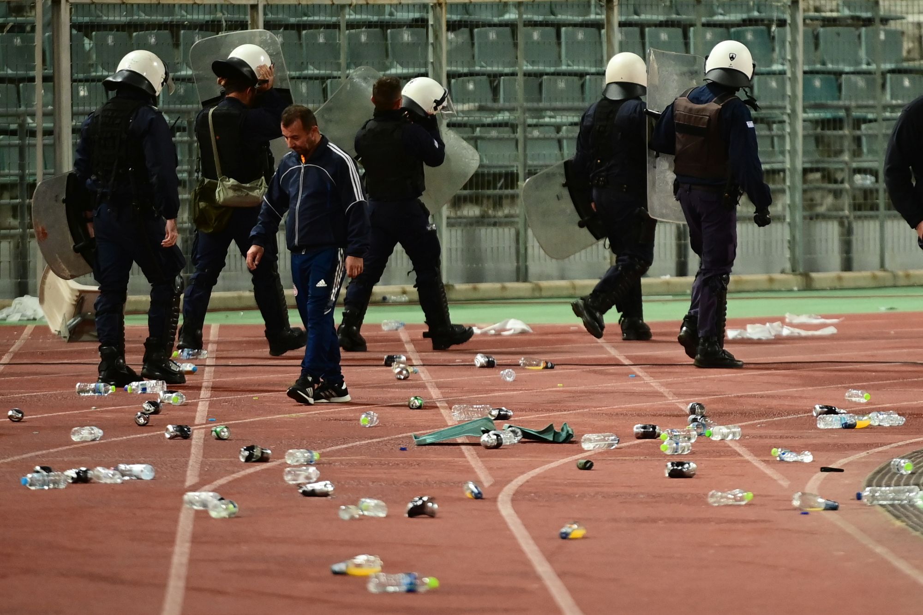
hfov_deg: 10.3
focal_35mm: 200
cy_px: 308
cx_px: 462
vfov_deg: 6.9
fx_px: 5127
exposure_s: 1/1000
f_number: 2.8
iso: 3200
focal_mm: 200
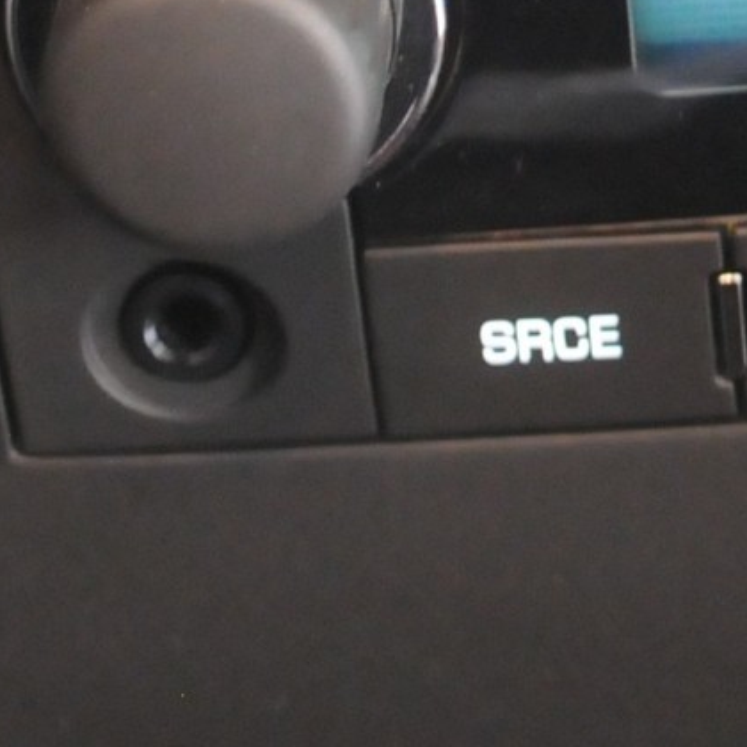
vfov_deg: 6.7
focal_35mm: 258
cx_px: 1181
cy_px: -223
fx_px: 6299
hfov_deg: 6.7
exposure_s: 1/6
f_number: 5
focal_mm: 34
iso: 2000
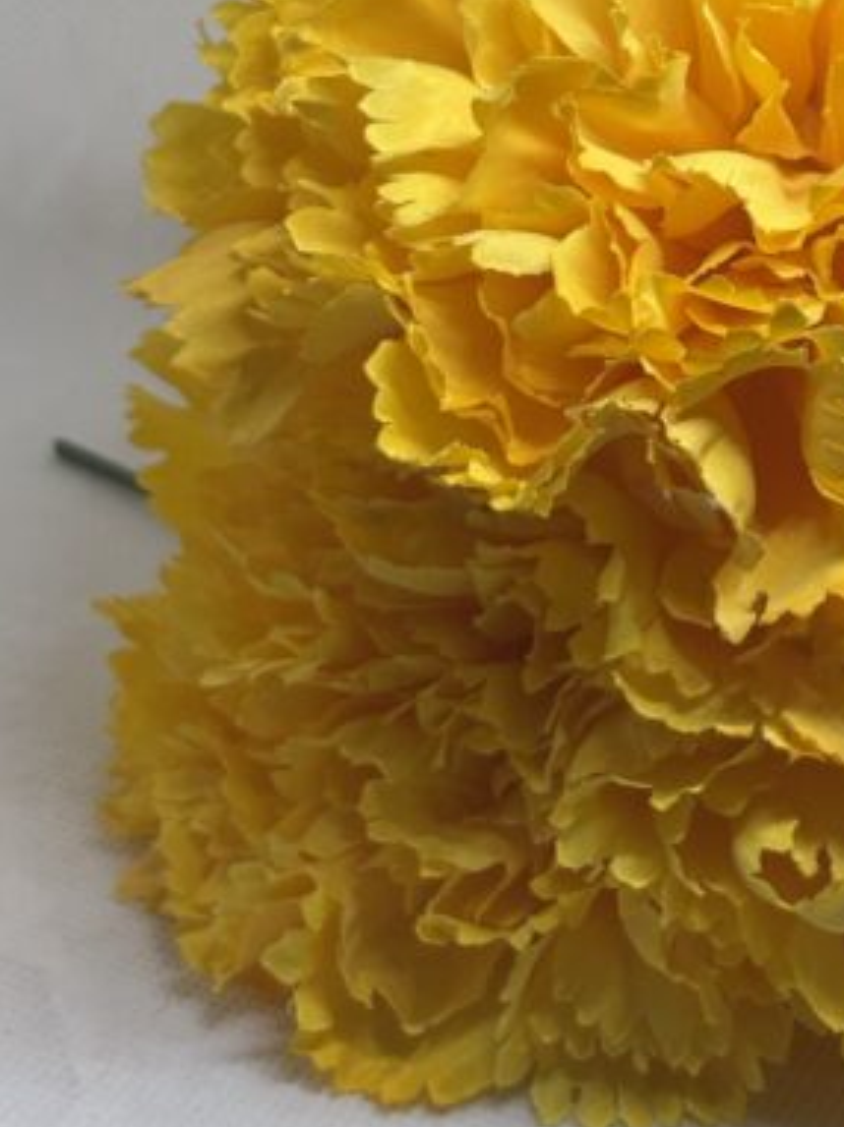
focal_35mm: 109
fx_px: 3547
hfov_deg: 13.4
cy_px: 112
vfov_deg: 17.8
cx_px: 782
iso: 32
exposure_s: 1/171
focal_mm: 5.96
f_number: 1.6
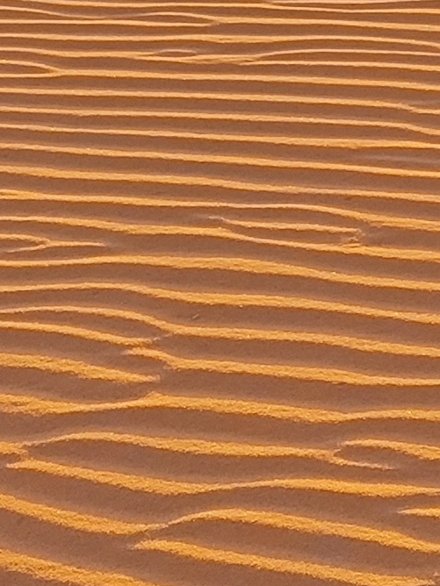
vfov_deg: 12.5
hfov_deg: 10.2
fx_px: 2390
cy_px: -547
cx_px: 626
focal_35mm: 141
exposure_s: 1/612
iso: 50
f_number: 1.8
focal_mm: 5.4
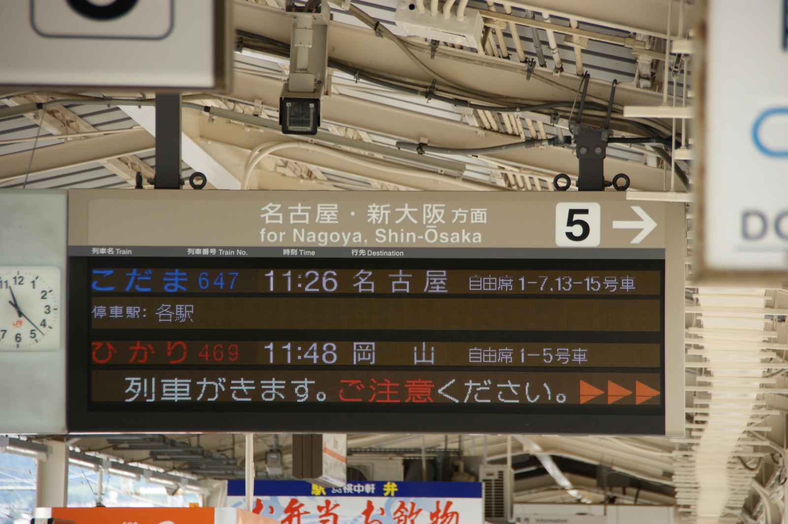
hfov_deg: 9.8
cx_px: 394
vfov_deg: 6.5
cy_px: 262
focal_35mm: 210
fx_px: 4593
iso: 250
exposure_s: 1/250
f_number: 6.3
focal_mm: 140
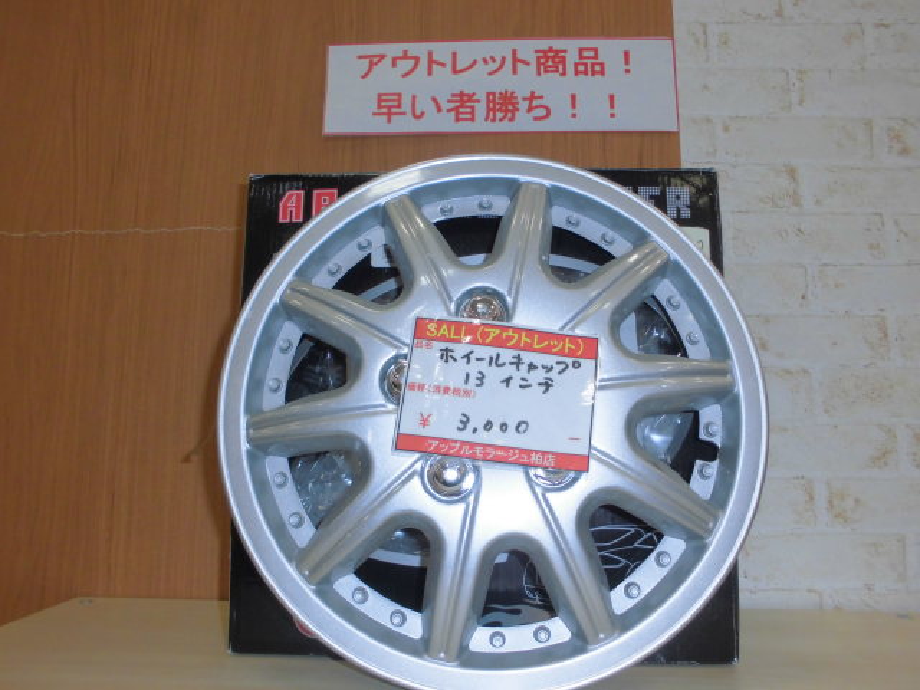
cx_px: 460
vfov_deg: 53.1
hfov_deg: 67.3
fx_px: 691
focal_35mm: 26
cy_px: 345
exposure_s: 1/60
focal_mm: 4.6
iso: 100
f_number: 3.5
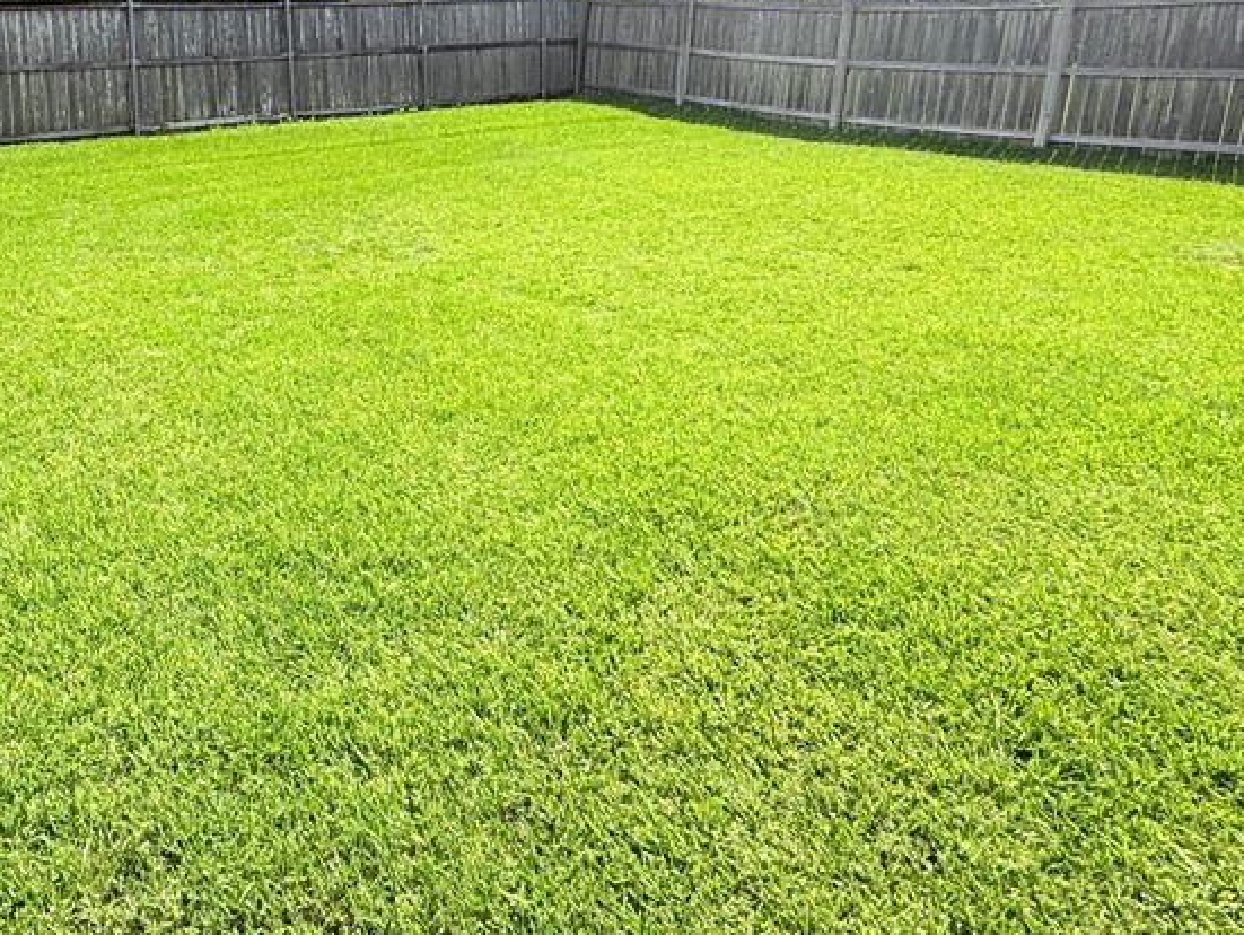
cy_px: 201
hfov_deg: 63.3
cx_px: 309
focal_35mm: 26
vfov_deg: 50.3
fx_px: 935
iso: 50
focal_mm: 2.22
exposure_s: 1/1848
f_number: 2.2
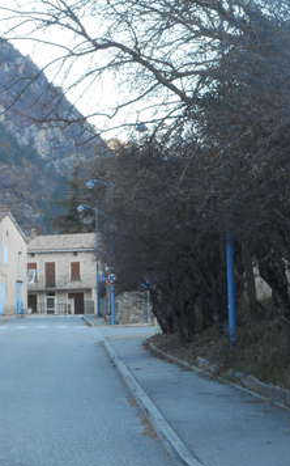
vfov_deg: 13.2
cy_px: 190
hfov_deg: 8.2
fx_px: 2014
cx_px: -57
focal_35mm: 159
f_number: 5.6
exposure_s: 1/60
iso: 200
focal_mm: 15.9
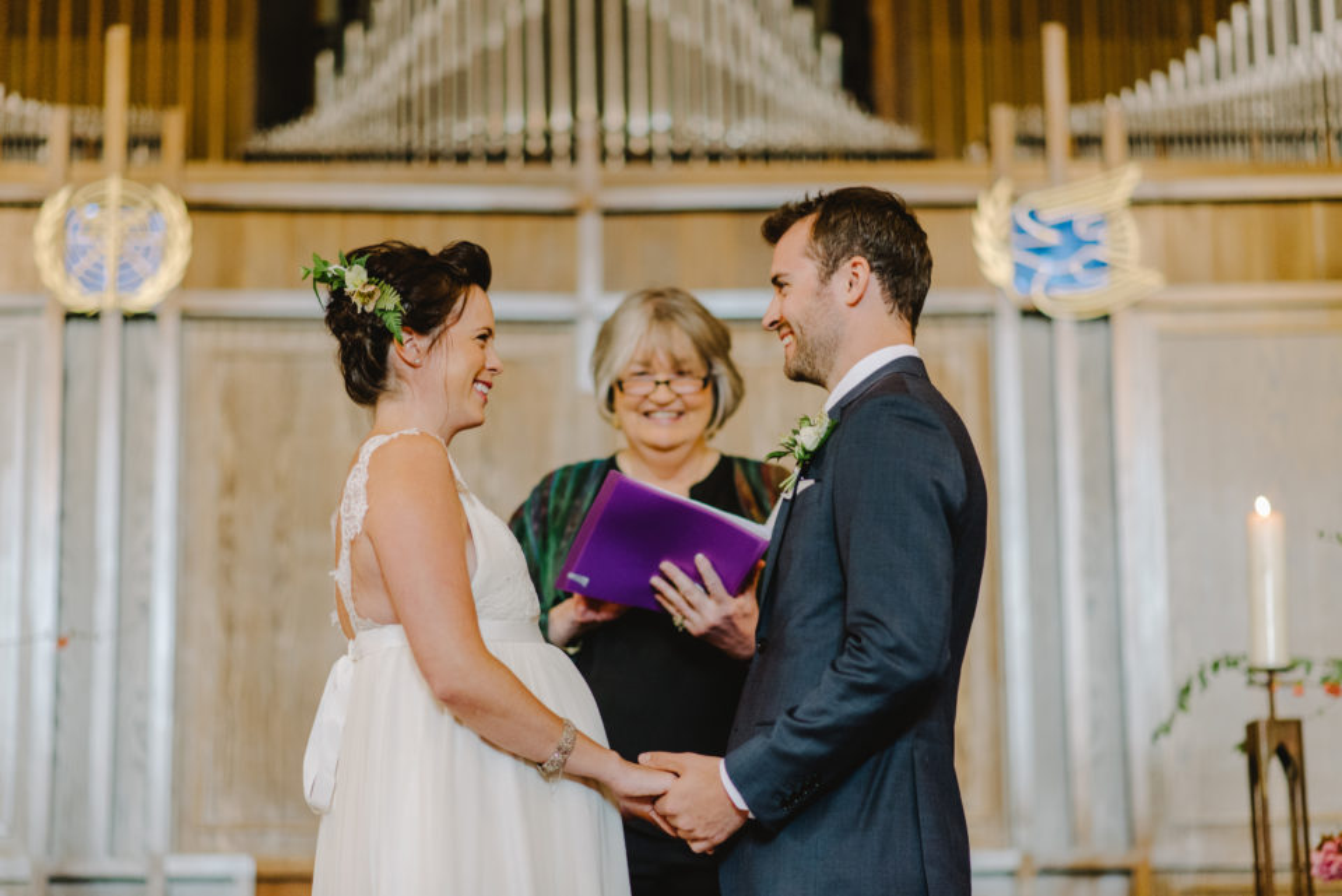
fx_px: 3170
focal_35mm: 85
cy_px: 448
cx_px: 671
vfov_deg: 16.1
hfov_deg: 23.9
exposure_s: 1/125
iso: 1600
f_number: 2
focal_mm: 85
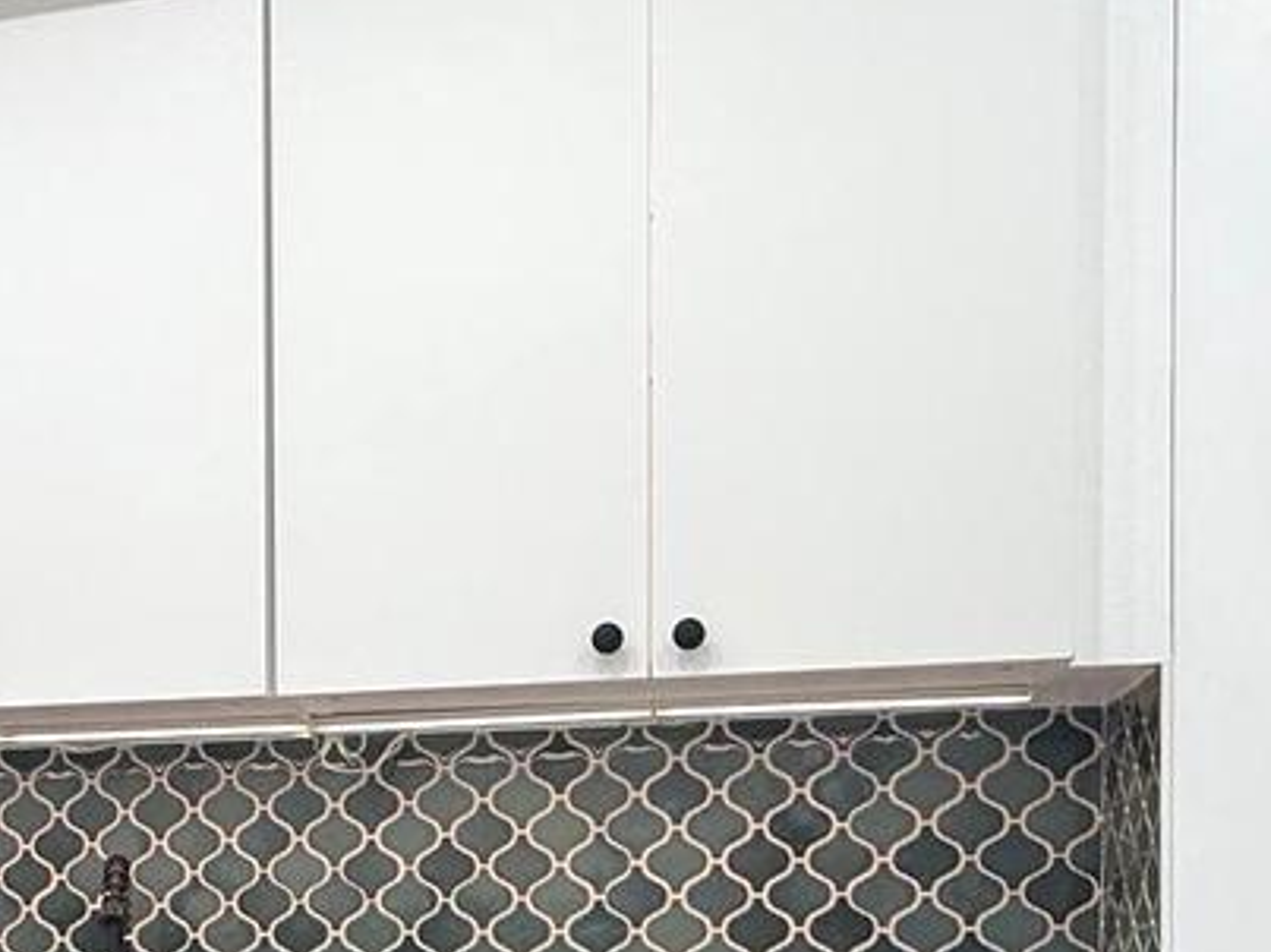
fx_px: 1835
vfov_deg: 27.0
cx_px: 246
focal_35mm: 50
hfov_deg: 36.8
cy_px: 1012
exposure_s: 1/120
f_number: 2.2
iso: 200
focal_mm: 2.22
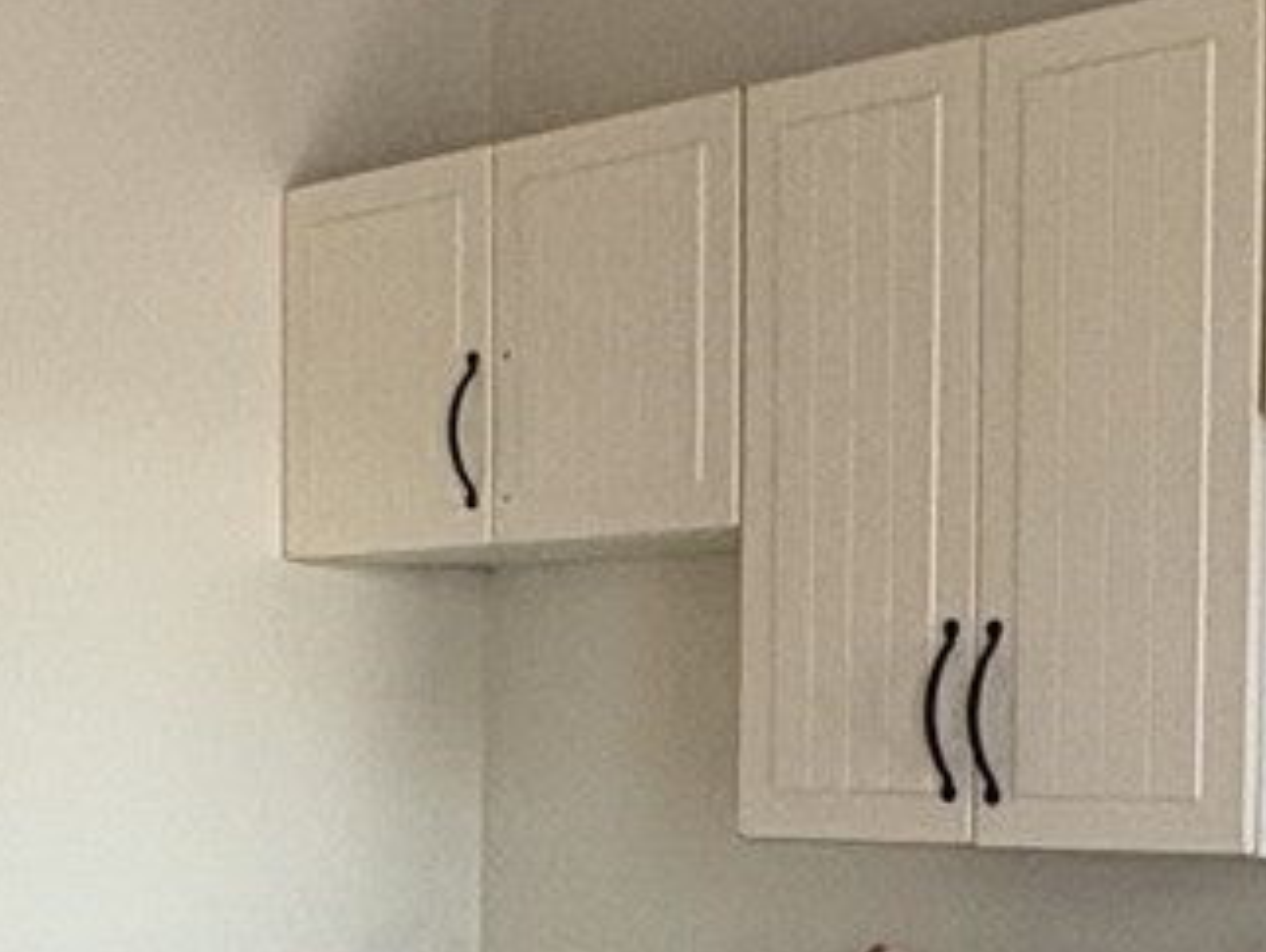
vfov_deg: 16.2
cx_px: 98
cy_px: 1019
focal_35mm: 89
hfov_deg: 21.5
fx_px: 3257
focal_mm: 2.22
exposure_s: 1/60
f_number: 2.2
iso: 400
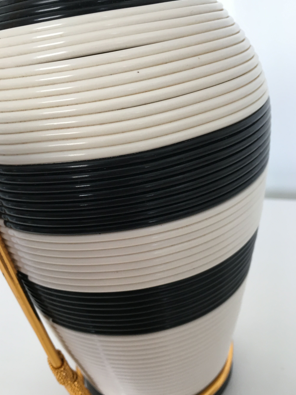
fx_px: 365
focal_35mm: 32
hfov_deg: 44.1
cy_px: 192
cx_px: 140
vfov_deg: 56.8
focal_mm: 4.15
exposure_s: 1/33
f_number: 2.2
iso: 50
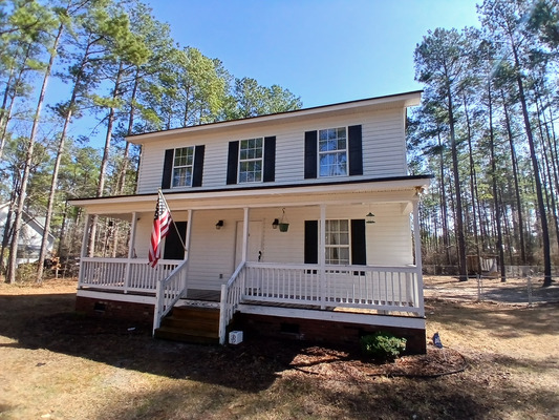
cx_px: 280
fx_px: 275
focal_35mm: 17
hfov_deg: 91.0
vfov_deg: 74.8
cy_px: 210
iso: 50
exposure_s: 1/625
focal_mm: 1.4
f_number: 2.2
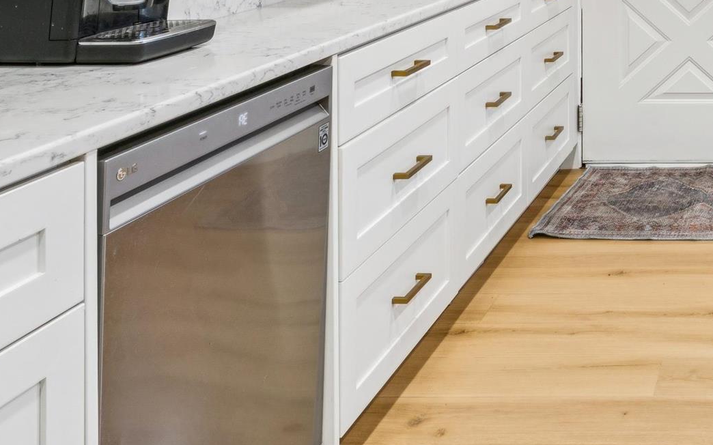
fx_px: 921
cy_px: -127
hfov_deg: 36.2
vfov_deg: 24.0
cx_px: 777
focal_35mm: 47
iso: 400
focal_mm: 15.8
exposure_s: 1/6
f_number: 13
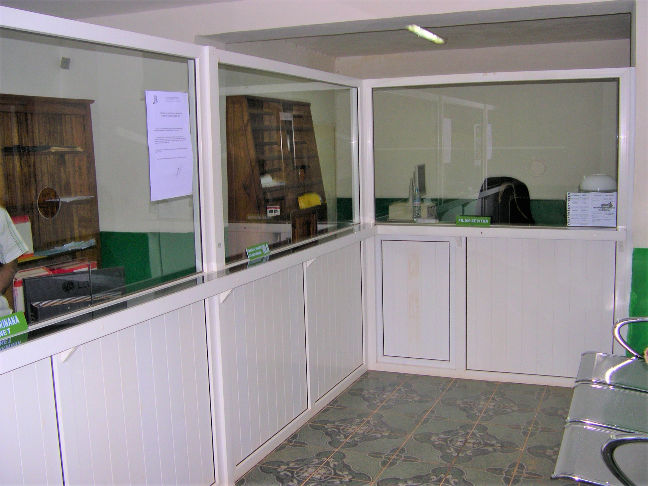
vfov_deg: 37.7
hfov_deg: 49.0
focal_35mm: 38
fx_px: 711
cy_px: 243
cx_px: 324
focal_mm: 8
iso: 117
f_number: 2.8
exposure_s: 1/60
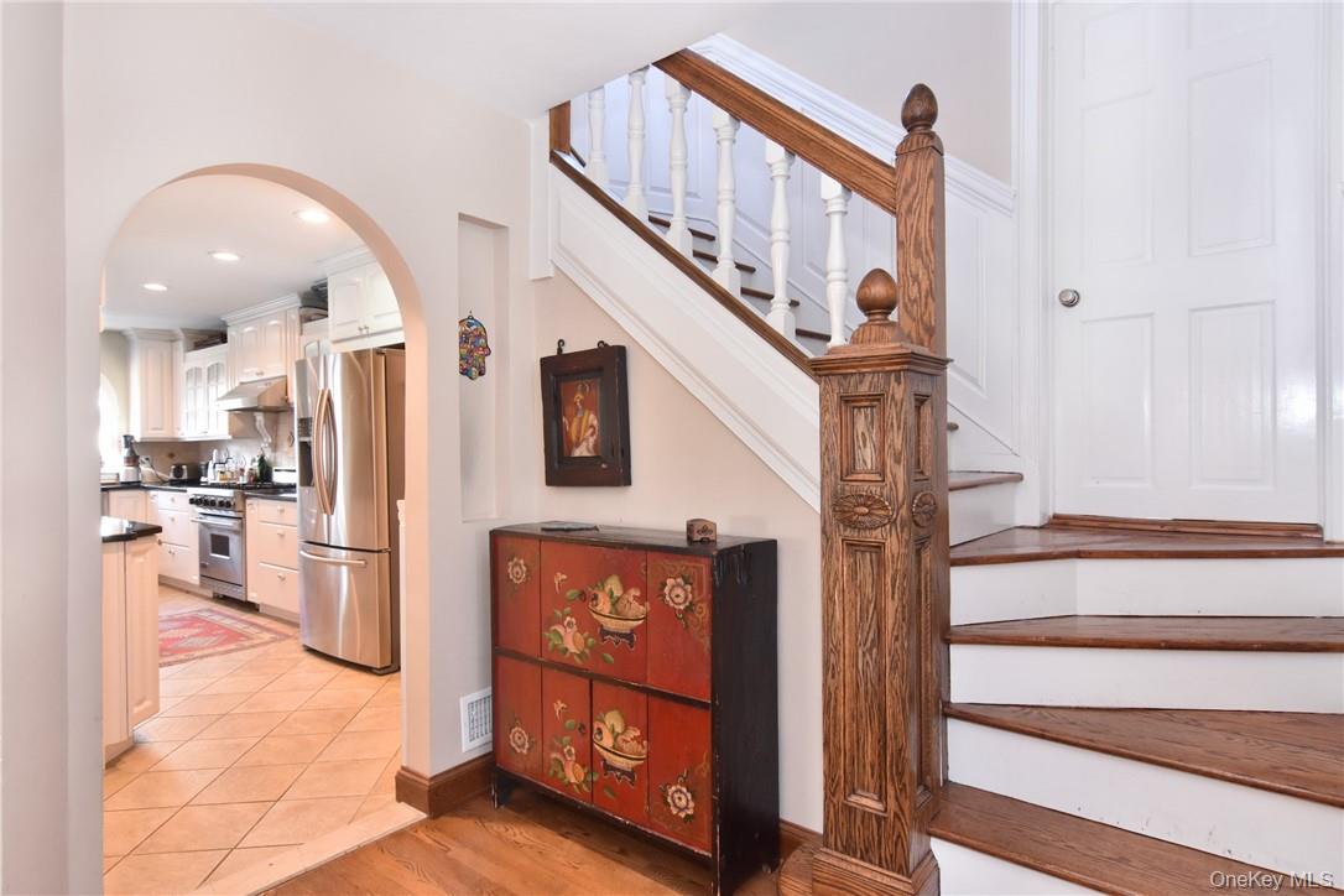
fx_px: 672
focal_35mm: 18
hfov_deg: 90.0
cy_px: 448
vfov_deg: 67.4
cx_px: 672
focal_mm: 12
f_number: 11
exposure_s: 1/6
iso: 800
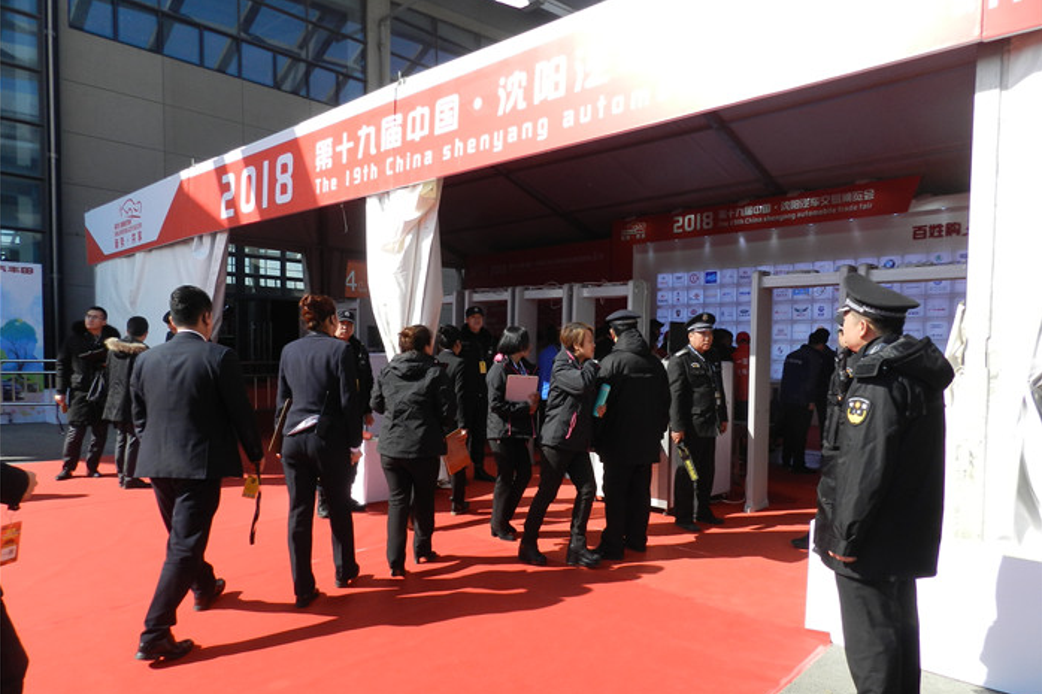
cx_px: 521
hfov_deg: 73.8
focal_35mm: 24
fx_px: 694
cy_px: 377
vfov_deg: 53.0
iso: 160
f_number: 3.4
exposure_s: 1/1000
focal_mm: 4
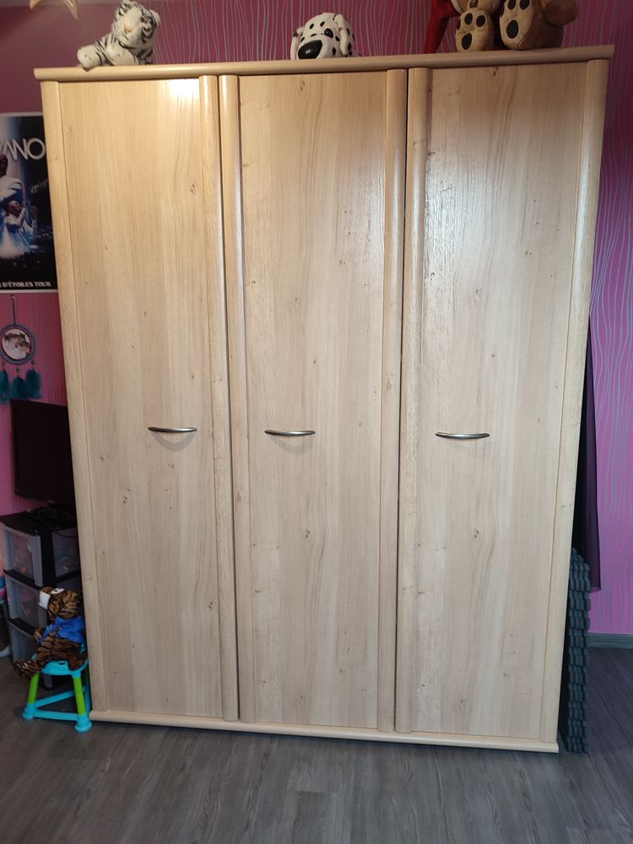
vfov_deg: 71.6
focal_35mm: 24
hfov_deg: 56.8
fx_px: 585
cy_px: 422
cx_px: 316
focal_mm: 5.89
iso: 362
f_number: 1.89
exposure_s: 1/33
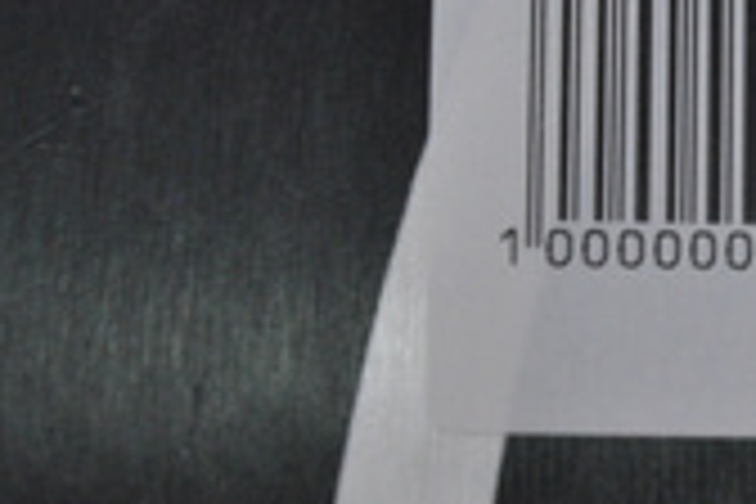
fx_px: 8847
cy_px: -16
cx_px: 968
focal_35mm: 421
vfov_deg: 3.3
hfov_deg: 4.9
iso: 3200
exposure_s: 1/125
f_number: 8
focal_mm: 105
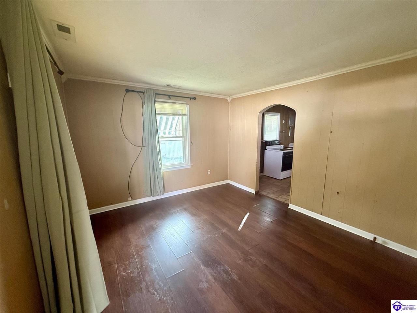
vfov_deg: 85.7
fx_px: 169
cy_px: 156
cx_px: 208
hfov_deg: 102.1
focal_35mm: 14
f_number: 2.2
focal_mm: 2.22
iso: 320
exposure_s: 1/70
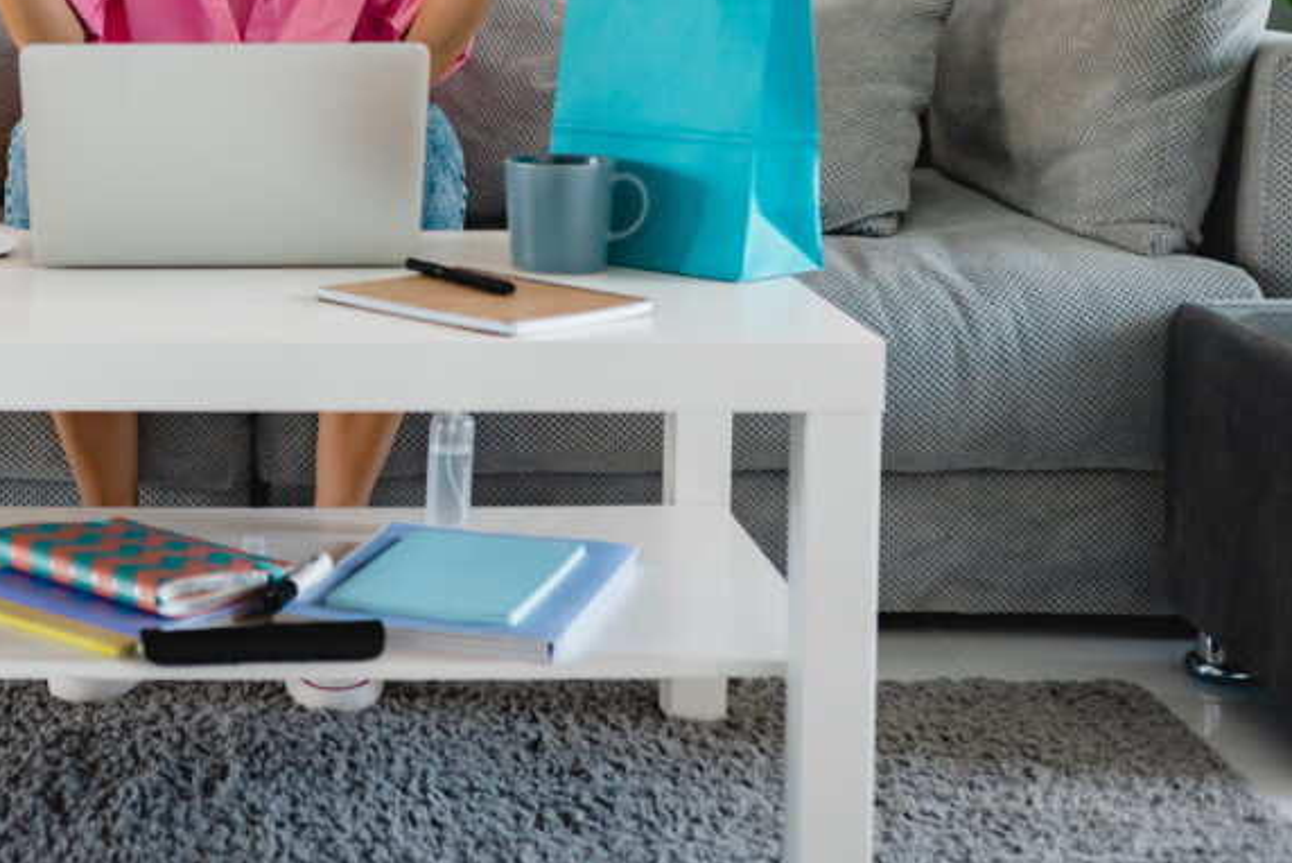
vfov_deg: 19.7
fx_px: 2442
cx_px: 246
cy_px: 121
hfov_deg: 28.9
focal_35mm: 68
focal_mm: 38
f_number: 2.8
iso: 800
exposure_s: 1/100
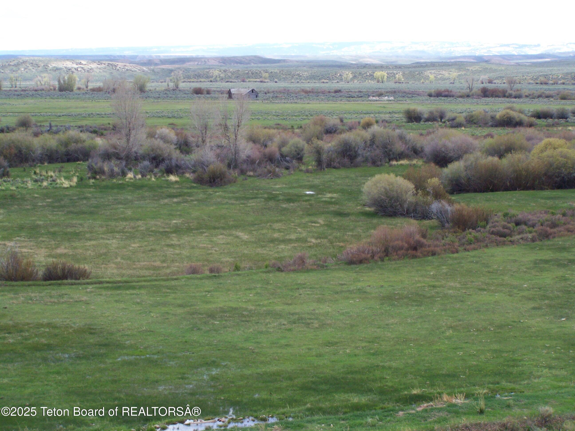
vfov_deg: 18.0
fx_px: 1362
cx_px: 288
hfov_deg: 23.8
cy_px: 216
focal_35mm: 82
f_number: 3.2
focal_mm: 13.7
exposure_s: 1/800
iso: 160
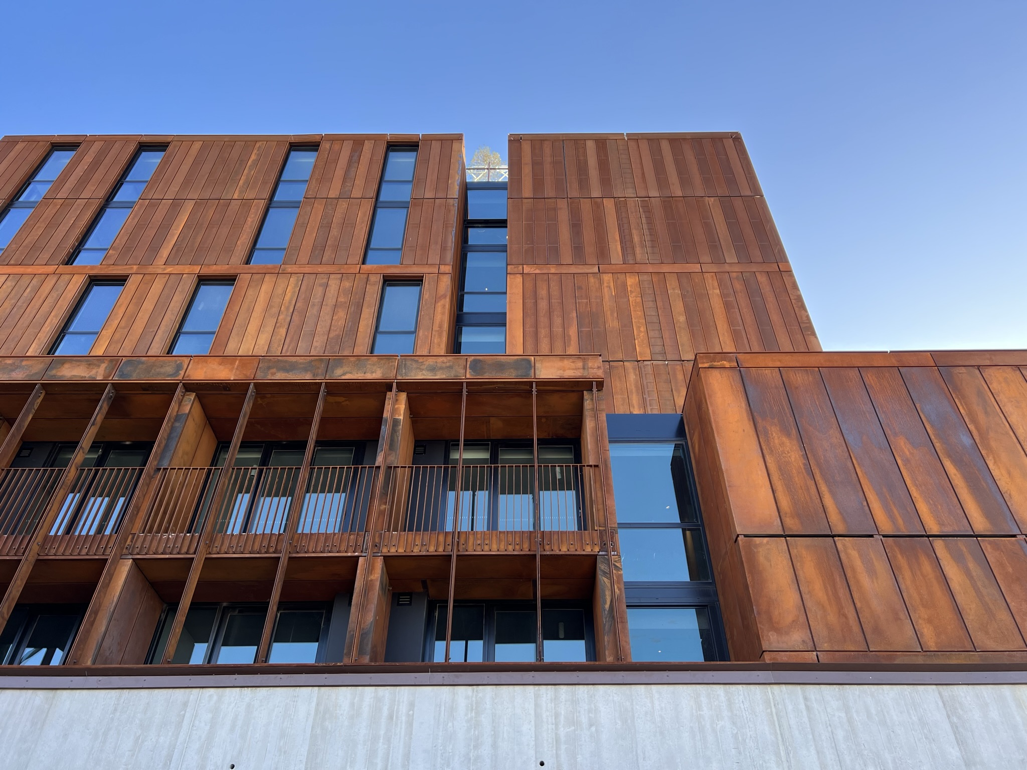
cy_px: 385
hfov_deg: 67.3
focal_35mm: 26
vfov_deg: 53.1
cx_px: 514
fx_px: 771
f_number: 1.5
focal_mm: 5.7
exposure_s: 1/414
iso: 50
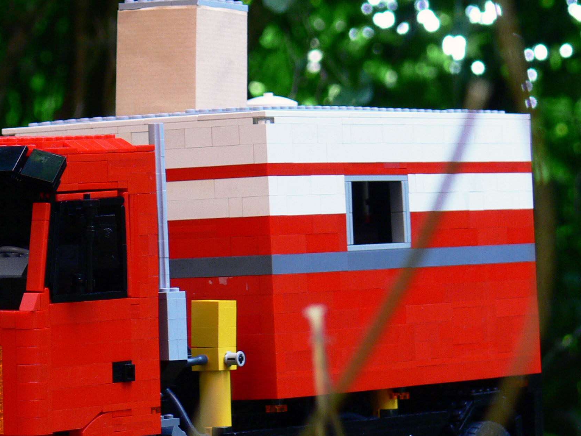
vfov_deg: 6.4
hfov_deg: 8.5
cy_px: 269
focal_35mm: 232
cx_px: 81
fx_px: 3894
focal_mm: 25.1
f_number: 3.6
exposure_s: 1/30
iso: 100
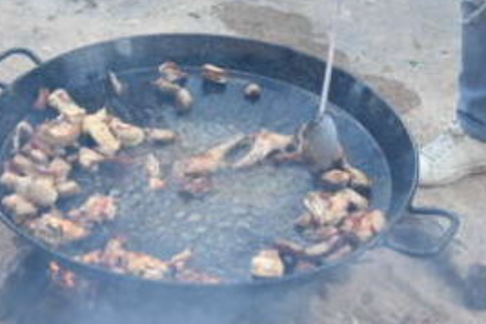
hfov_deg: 21.9
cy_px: -190
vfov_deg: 13.8
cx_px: 104
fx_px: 1242
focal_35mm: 92
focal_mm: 24
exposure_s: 1/400
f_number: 5.6
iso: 500
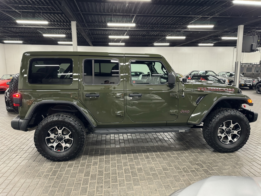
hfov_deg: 71.6
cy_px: 98
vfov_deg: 56.8
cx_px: 130
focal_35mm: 24
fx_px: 181
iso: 640
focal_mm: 6.86
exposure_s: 1/60
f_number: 1.78
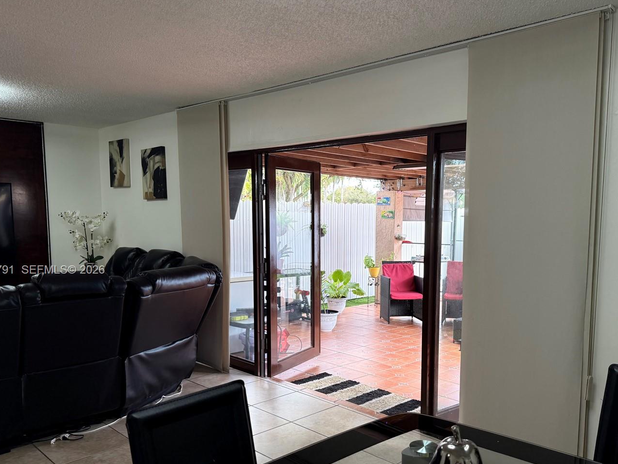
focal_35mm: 30
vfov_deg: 46.6
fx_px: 536
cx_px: 341
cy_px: 271
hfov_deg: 59.8
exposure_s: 1/189
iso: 125
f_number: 1.78
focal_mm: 6.76
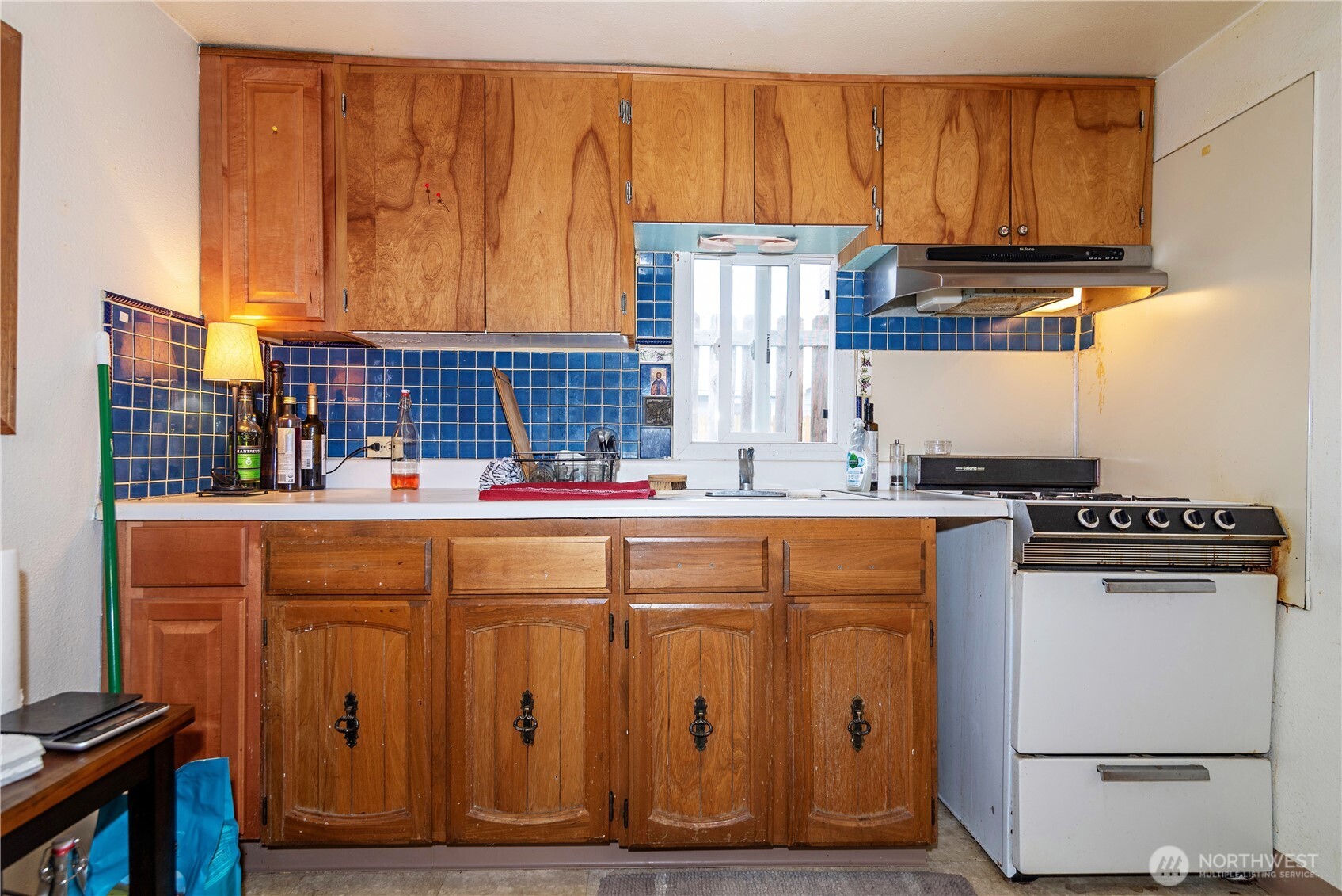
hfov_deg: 90.0
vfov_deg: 67.4
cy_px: 448
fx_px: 671
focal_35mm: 18
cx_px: 671
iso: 200
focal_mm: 18
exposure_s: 1/30
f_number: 4.5
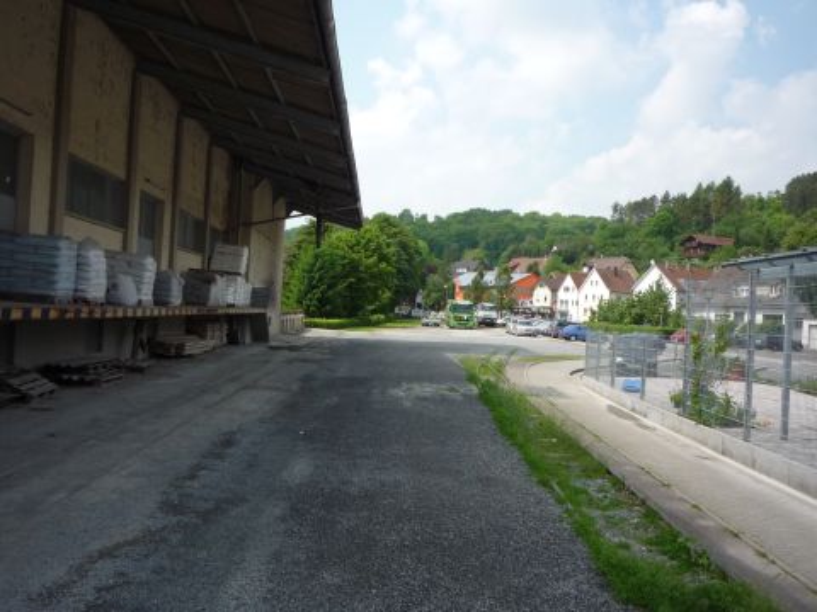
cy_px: 306
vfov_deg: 44.2
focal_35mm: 32
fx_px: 755
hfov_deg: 56.8
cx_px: 408
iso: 100
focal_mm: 5.2
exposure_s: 1/400
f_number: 4.5
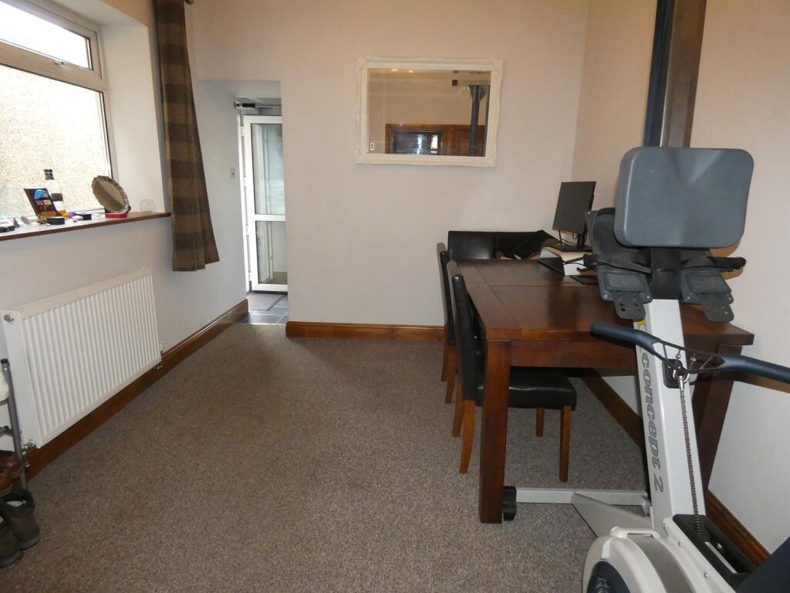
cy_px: 296
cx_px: 395
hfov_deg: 81.7
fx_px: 456
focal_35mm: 20
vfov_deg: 66.0
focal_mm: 3.6
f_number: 2.8
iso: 800
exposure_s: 1/125
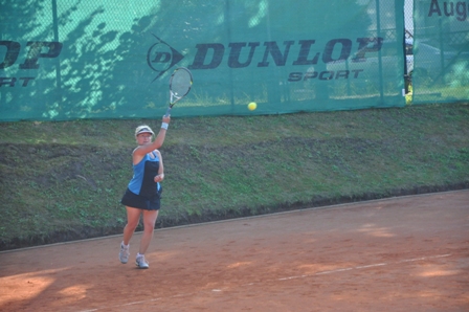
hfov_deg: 13.0
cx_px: 234
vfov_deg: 8.7
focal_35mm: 158
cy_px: 156
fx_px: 2050
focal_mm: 105
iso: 800
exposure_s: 1/500
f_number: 5.6
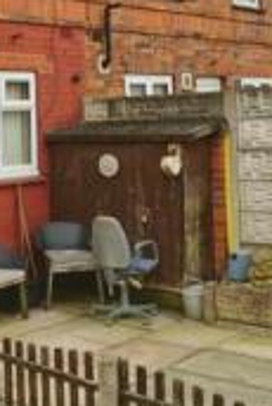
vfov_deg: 32.3
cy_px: 4
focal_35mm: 57
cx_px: -124
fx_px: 645
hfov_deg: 20.7
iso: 100
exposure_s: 1/160
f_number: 9
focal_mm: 10
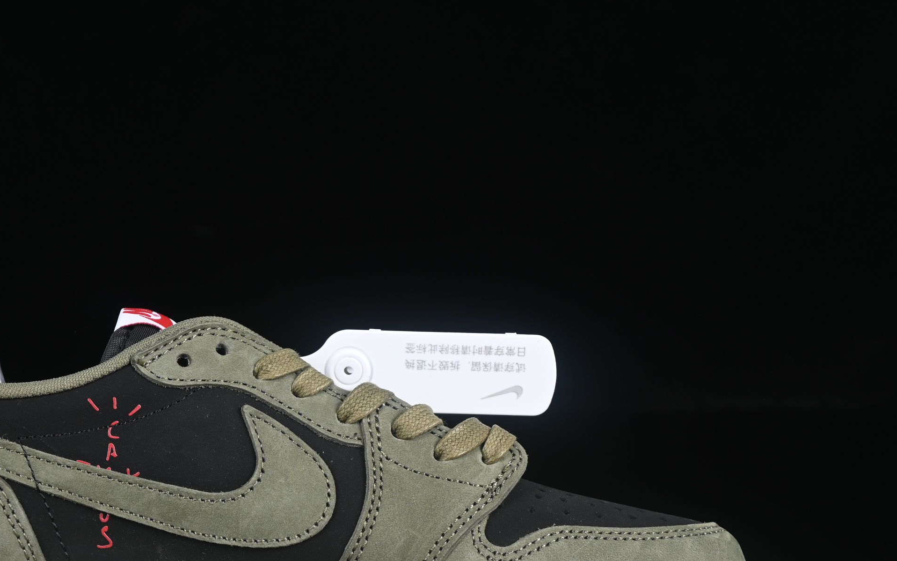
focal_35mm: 111
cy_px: 411
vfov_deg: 11.8
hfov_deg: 18.7
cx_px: 264
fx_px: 2713
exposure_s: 1/60
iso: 160
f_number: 6.3
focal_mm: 50
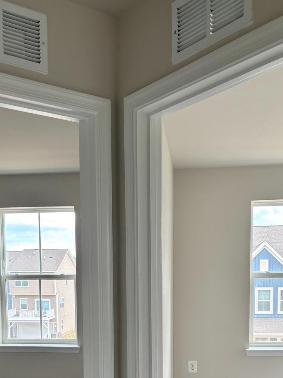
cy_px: 308
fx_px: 480
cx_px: 129
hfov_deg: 32.9
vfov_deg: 41.0
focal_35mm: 44
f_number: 1.6
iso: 50
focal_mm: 5.96
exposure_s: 1/135
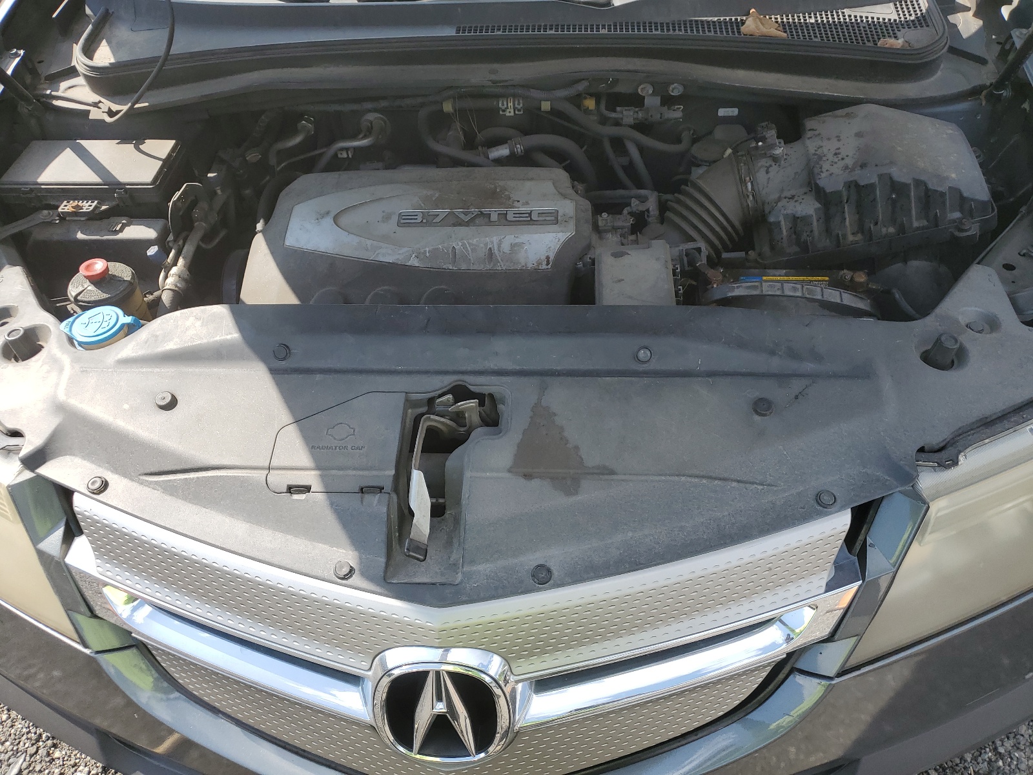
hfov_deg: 67.3
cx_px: 516
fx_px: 776
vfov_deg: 53.1
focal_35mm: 26
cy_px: 388
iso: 50
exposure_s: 1/1000
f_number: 1.5
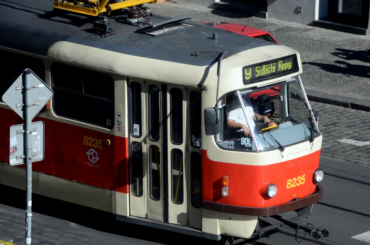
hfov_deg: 10.2
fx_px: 2076
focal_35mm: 202
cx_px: 185
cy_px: 122
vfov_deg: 6.7
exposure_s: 1/1250
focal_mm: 135
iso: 800
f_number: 9
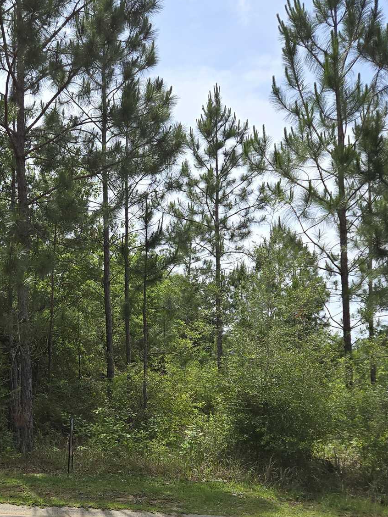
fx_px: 702
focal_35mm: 47
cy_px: 363
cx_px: 54
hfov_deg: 29.8
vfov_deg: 39.7
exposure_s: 1/1704
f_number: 1.8
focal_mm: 5.4
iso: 25
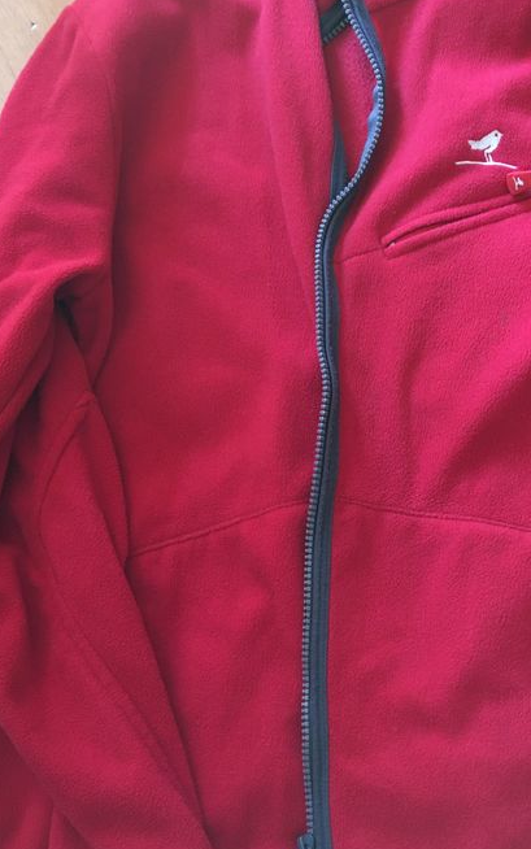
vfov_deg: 42.6
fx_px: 1088
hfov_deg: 27.0
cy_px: 458
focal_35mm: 47
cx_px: 415
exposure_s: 1/33
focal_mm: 4.15
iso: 160
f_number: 2.2
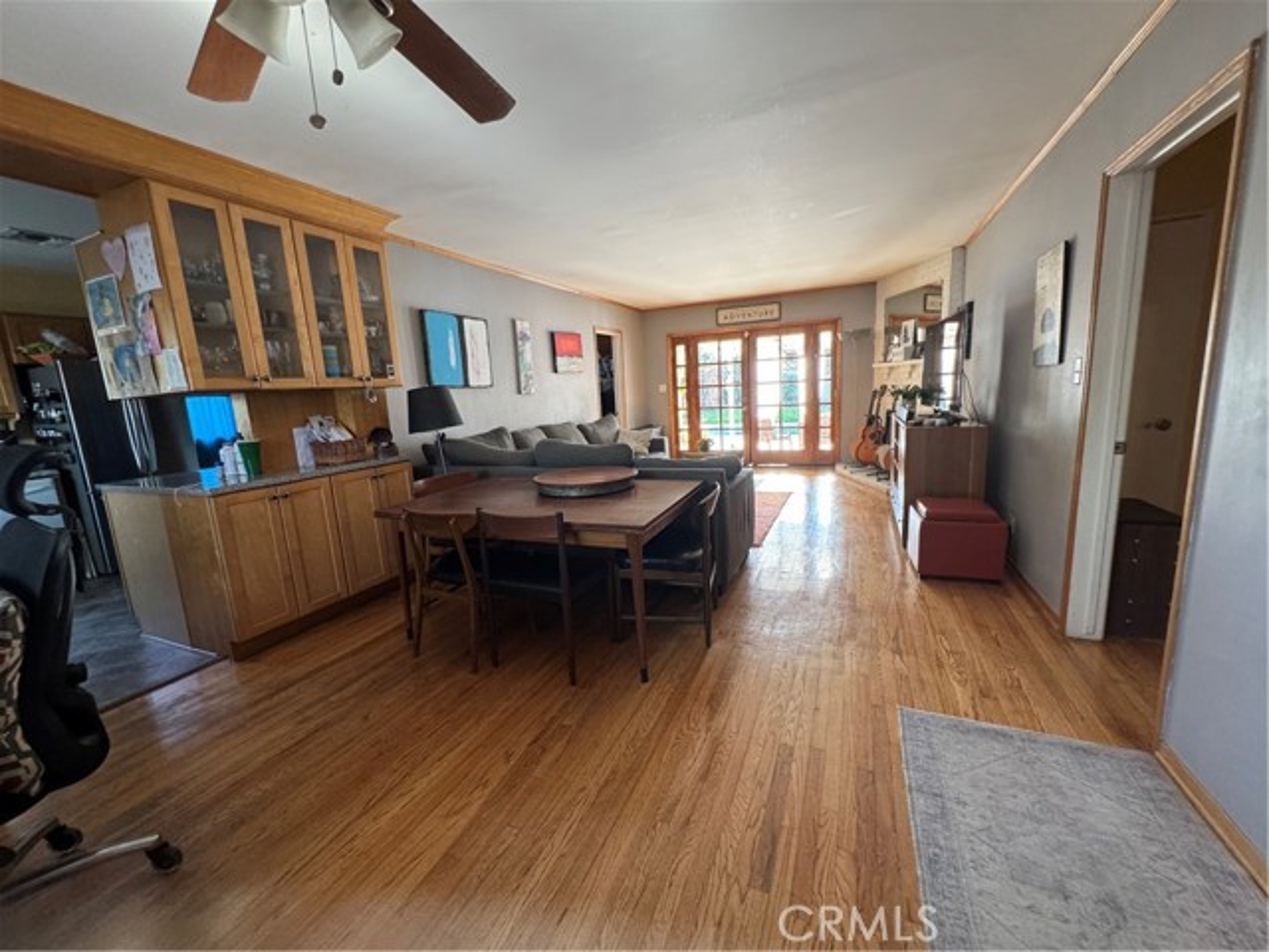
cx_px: 634
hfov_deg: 102.1
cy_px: 476
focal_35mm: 14
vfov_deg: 85.7
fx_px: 513
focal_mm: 2.22
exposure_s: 1/60
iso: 400
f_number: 2.2
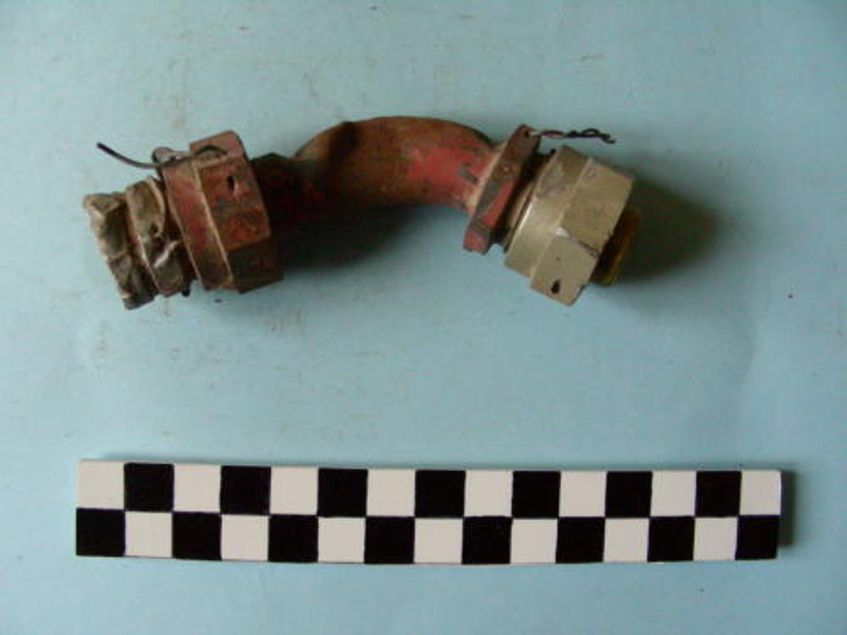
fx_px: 930
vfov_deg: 37.7
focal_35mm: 38
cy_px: 318
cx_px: 424
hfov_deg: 49.0
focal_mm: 6.3
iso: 400
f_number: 3.5
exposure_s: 1/48.2
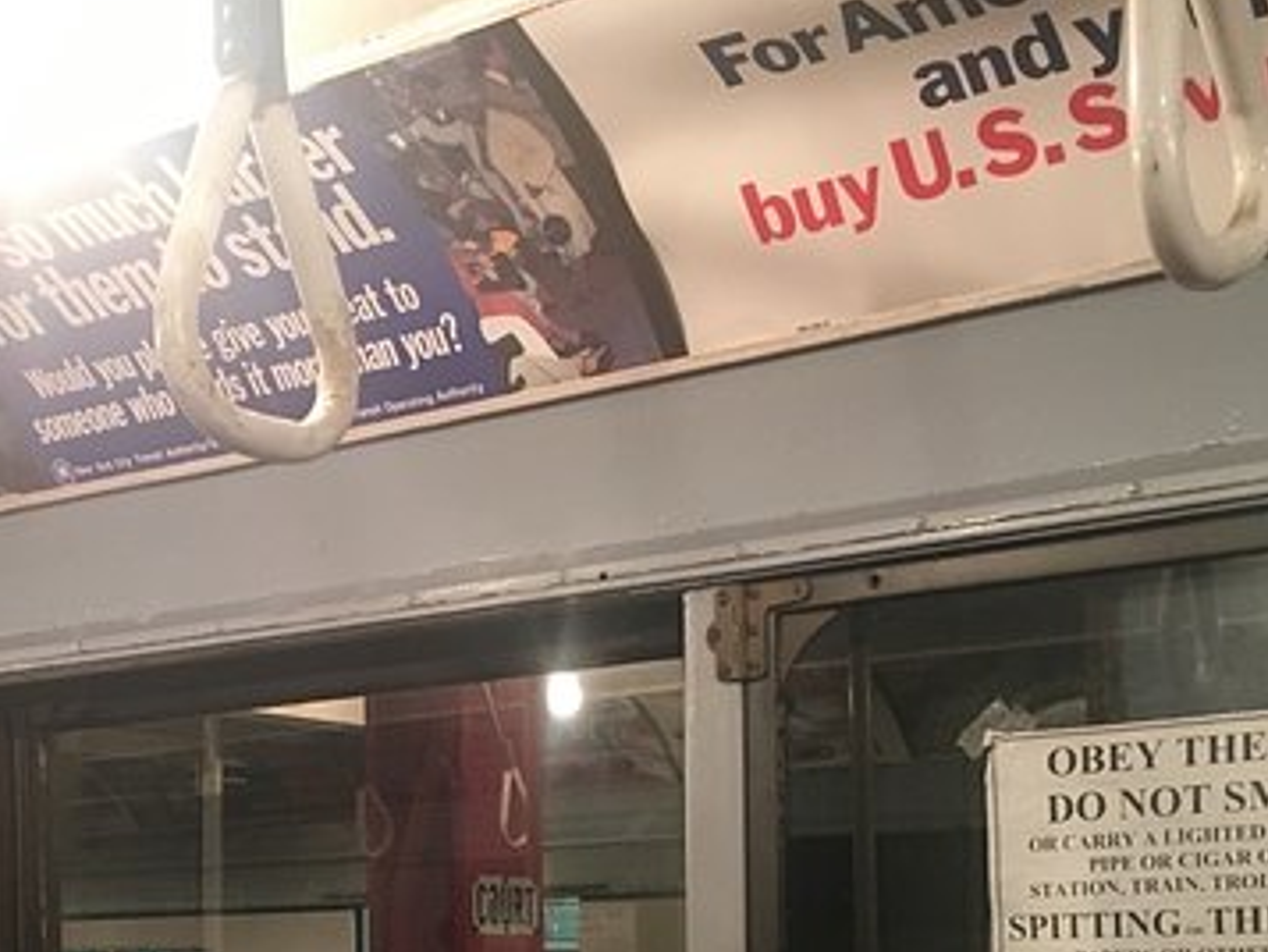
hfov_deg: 31.2
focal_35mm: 61
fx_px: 2235
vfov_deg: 23.0
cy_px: 972
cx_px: 334
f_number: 2.2
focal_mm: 4.15
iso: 125
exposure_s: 1/30
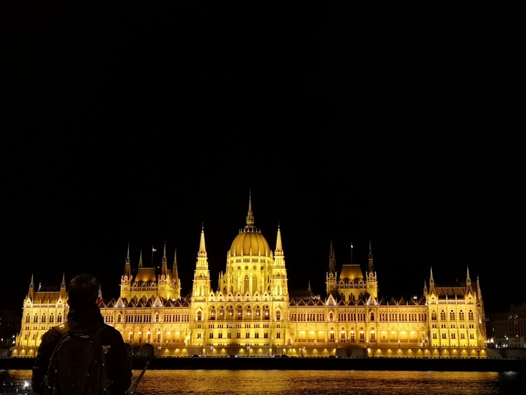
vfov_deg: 29.1
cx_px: 263
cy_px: 198
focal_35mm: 50
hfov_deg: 38.2
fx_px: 760
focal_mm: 3.95
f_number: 1.8
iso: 500
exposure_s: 1/25
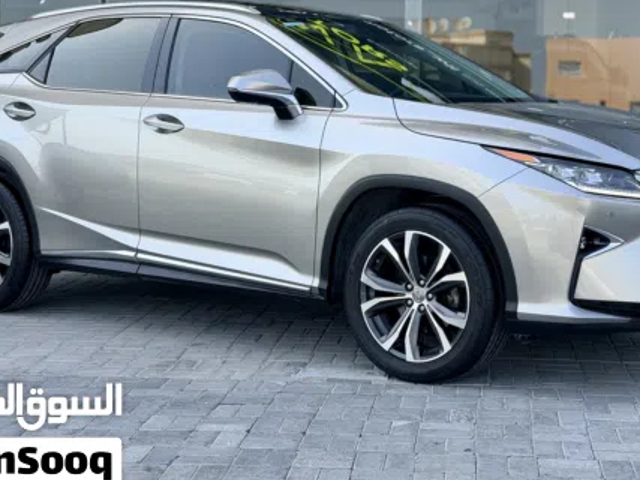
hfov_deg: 27.0
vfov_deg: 20.4
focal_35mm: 72
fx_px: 1331
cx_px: 348
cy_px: 166
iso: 80
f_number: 1.78
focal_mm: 6.76
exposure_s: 1/1838
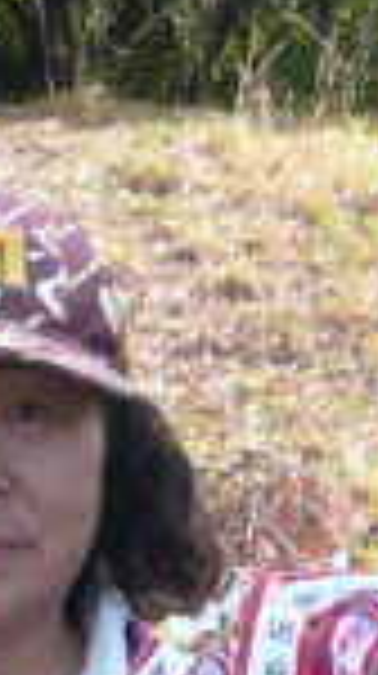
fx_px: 3719
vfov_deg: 10.1
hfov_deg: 5.8
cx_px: 513
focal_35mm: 208
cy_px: 909
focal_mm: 4.6
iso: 100
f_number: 2.8
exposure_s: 1/250
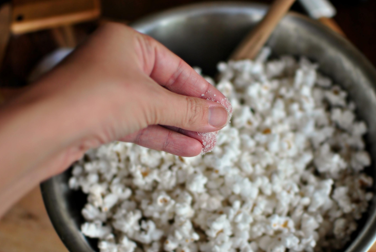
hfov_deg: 33.0
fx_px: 634
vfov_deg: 22.5
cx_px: 207
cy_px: 142
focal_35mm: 61
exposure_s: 1/320
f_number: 1.8
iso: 200
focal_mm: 35
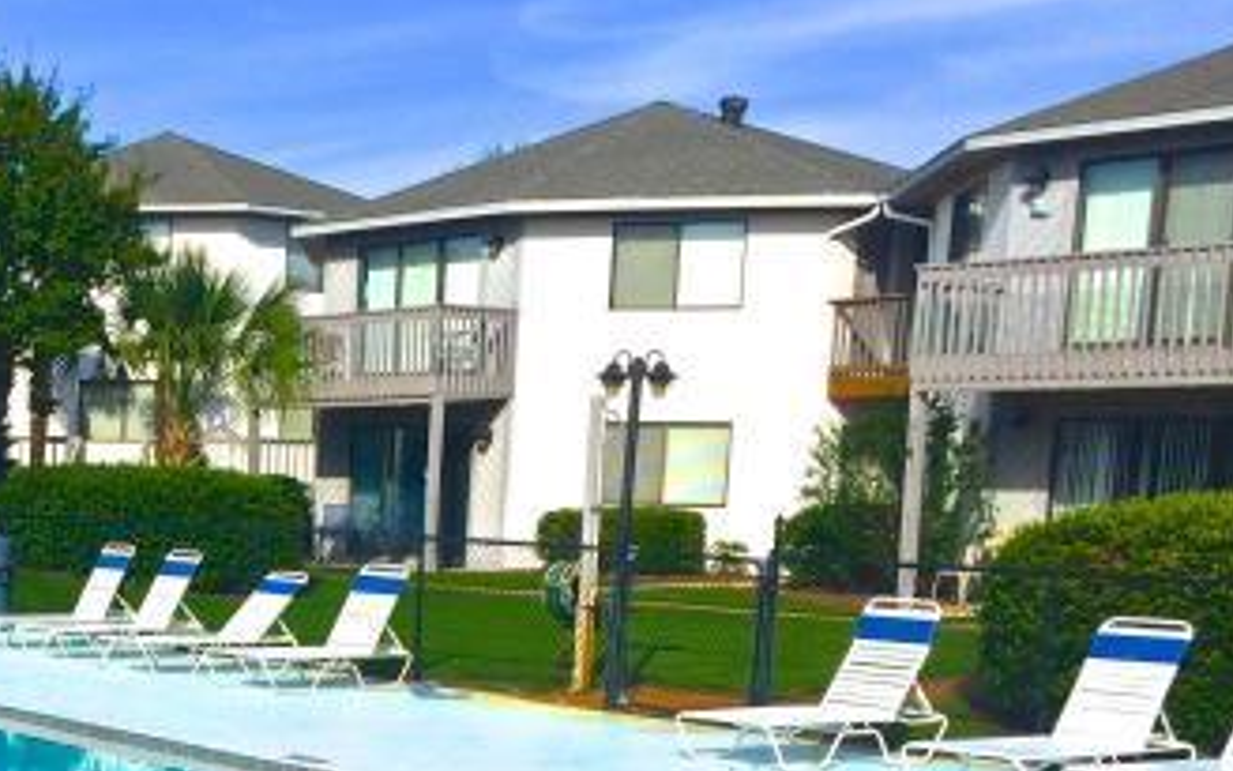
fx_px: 2083
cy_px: 805
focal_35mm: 62
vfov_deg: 20.2
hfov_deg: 31.1
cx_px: 68
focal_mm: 4.12
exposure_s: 1/3425
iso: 40
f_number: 2.2
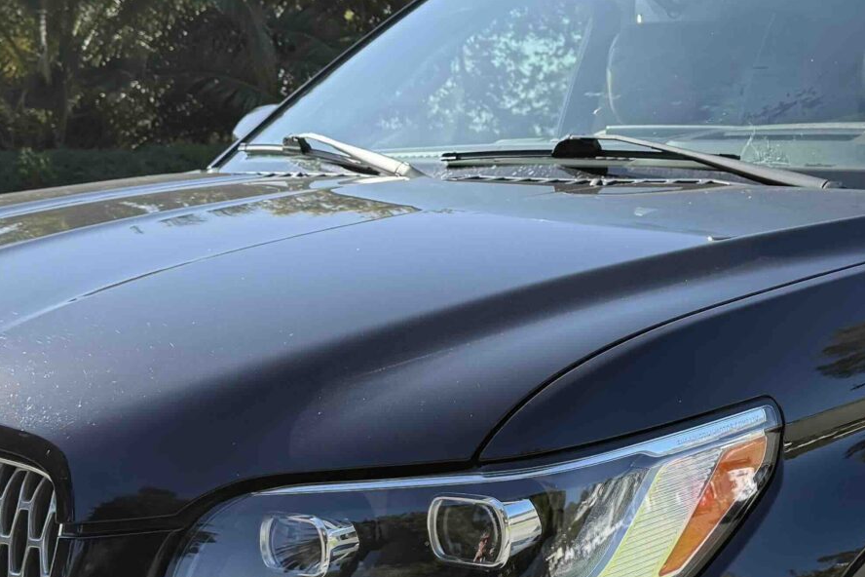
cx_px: 636
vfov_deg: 18.9
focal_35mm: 72
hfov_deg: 27.7
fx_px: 1730
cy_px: 373
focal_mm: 6.76
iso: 100
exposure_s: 1/2370
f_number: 1.78
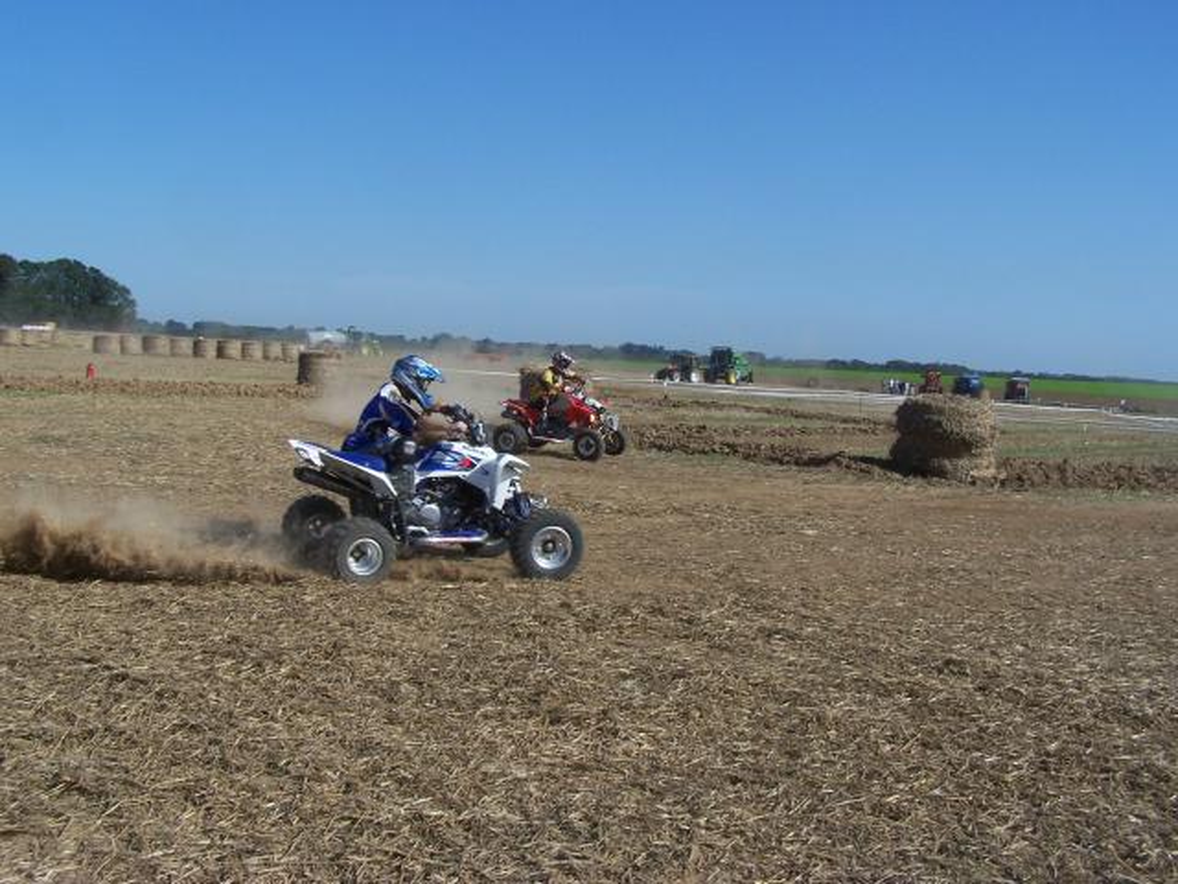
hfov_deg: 49.0
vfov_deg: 37.7
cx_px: 589
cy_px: 442
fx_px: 1293
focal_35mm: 38
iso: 80
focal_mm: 6.3
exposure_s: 1/500
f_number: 5.6
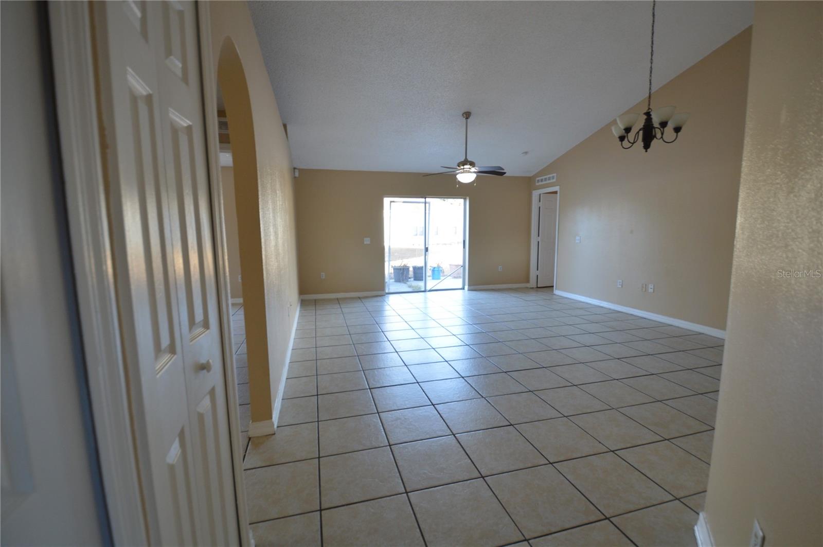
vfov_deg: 77.2
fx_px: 343
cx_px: 412
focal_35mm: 15
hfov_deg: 100.5
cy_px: 274
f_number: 3.5
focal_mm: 10
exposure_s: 1/60
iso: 400
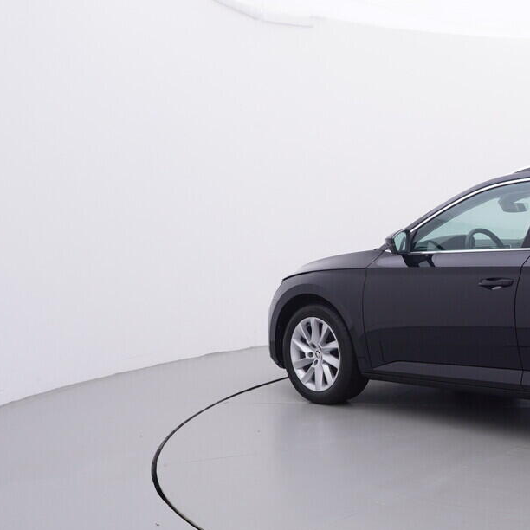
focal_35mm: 45
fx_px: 780
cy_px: 306
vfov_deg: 37.5
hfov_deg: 33.5
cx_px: 559
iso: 200
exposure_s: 1/80
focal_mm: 15
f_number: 5
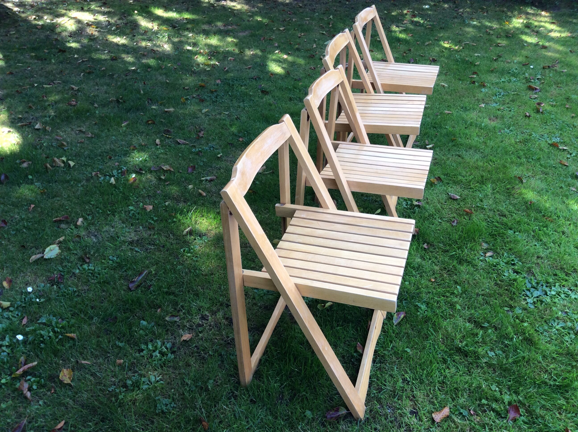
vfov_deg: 44.1
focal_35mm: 32
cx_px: 289
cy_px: 216
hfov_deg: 56.9
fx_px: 534
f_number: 2.4
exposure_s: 1/105
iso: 32
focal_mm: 3.3
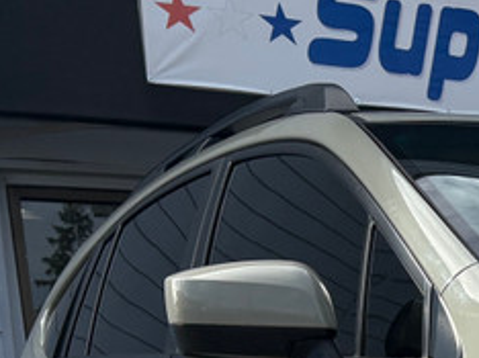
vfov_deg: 12.0
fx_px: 1576
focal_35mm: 114
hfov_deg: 14.6
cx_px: 929
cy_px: 634
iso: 50
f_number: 1.6
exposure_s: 1/4608
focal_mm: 5.96
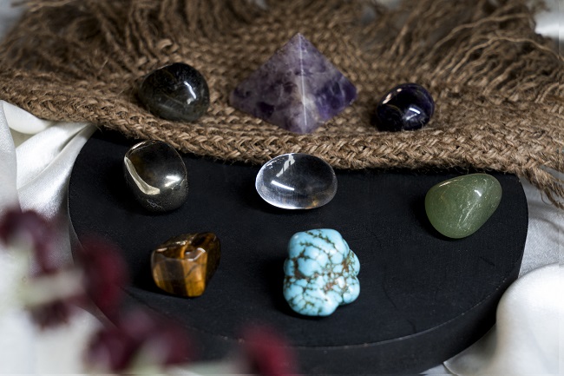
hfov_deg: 28.9
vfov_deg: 19.4
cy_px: 188
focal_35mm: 70
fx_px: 1096
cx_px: 282
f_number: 8
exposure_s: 1/200
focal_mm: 70
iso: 1000
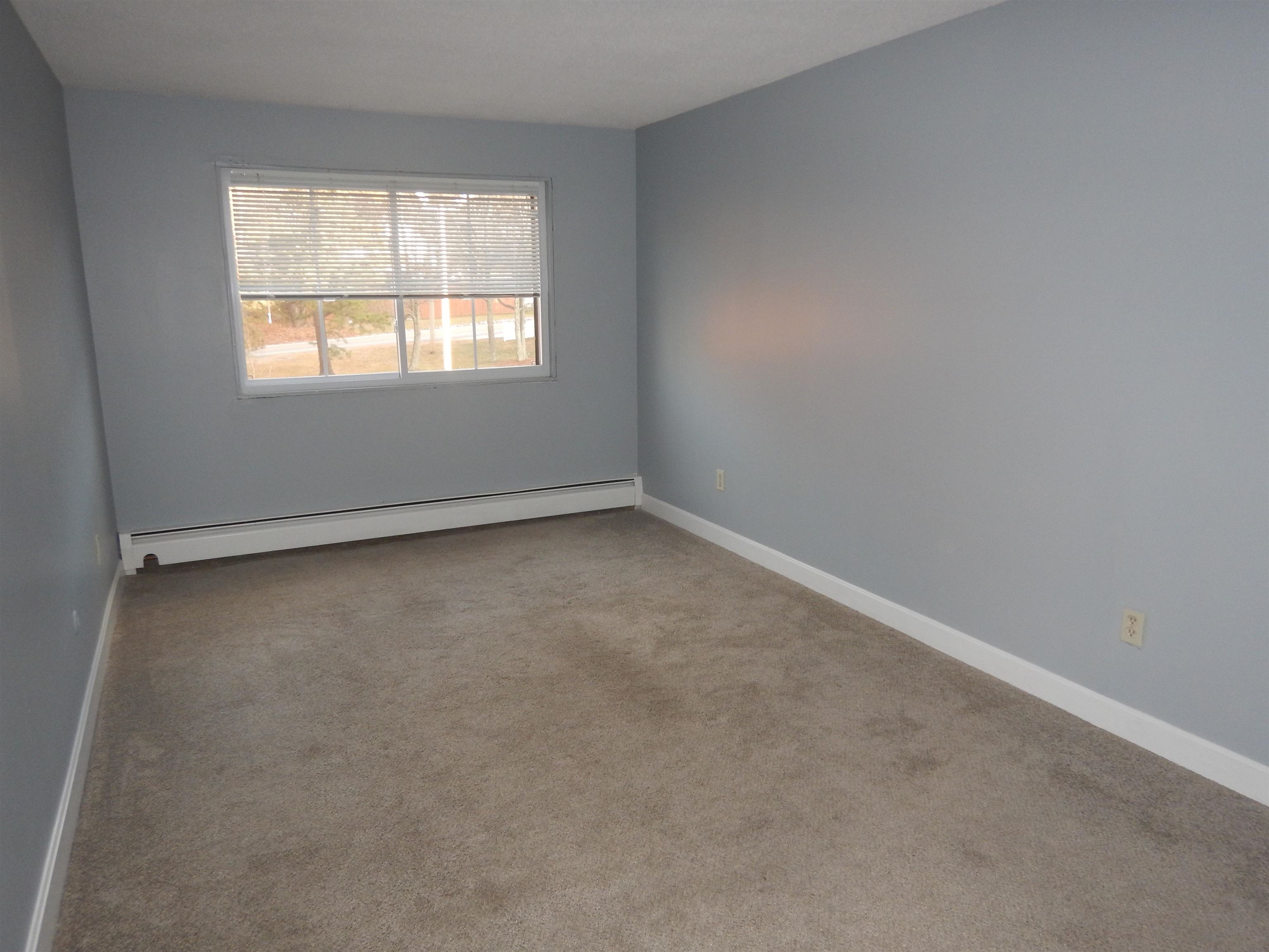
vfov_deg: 56.8
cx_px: 634
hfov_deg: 71.6
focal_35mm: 24
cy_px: 476
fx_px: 880
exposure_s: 1/30
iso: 200
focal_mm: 4.3
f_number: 2.8
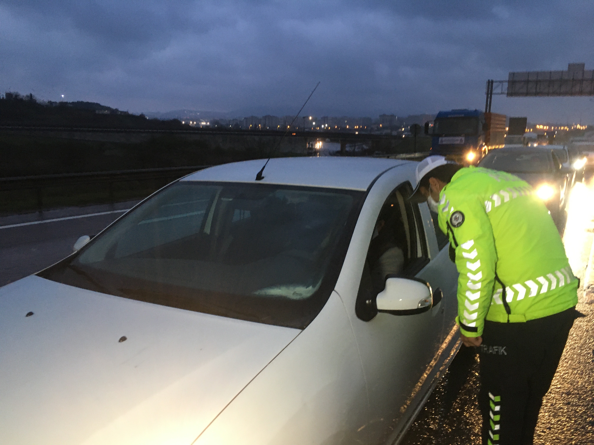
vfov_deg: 48.2
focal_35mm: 29
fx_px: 498
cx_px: 297
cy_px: 222
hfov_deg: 61.7
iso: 200
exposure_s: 1/33
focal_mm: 4.15
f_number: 2.2
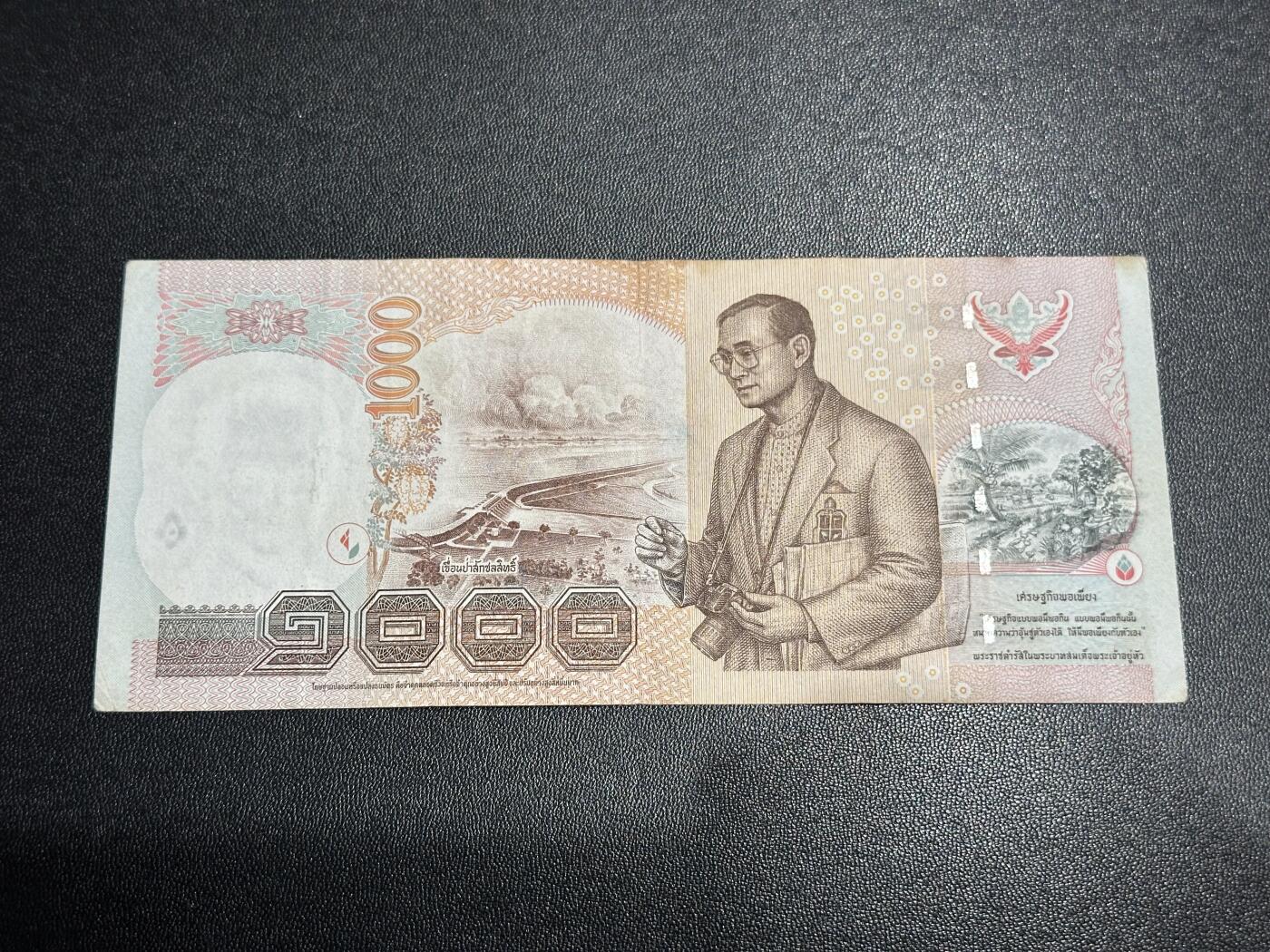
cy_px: 476
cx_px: 635
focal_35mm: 48
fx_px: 1761
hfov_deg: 39.7
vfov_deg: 30.3
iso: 100
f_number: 1.78
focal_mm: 6.86
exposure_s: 1/50
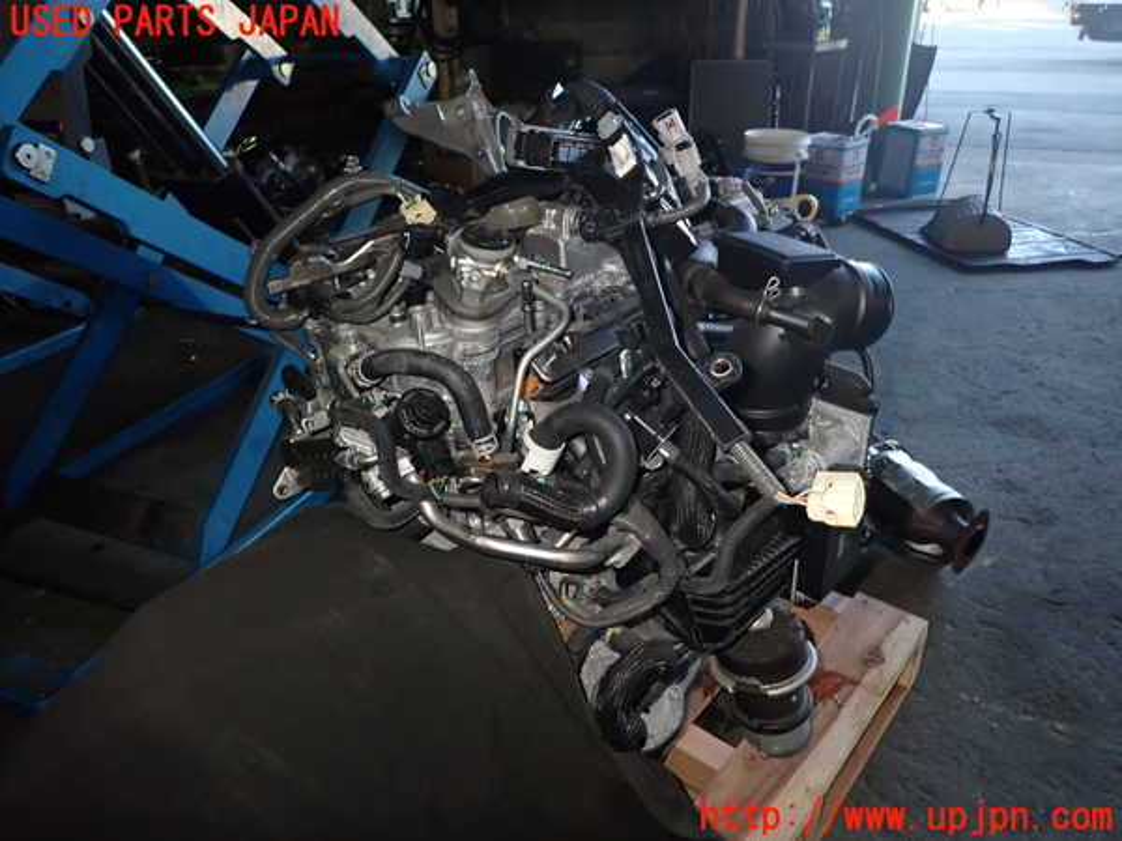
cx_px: 561
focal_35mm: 25
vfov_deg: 54.9
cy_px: 420
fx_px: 810
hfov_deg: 69.4
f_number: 5.6
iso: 320
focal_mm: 4.5
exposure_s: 1/30
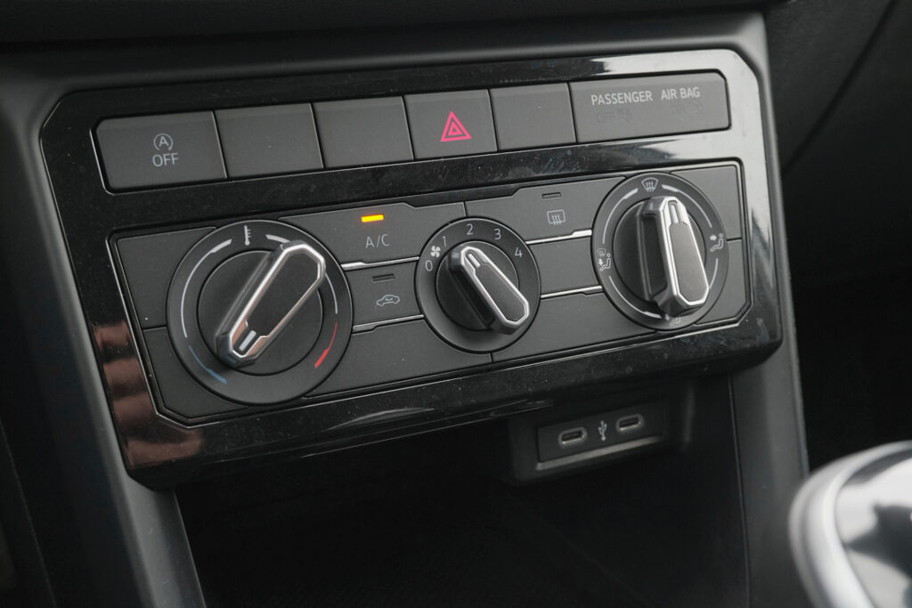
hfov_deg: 47.4
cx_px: 456
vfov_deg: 32.6
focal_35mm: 41
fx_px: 1039
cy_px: 304
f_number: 6.4
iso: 2000
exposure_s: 1/50
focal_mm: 27.1
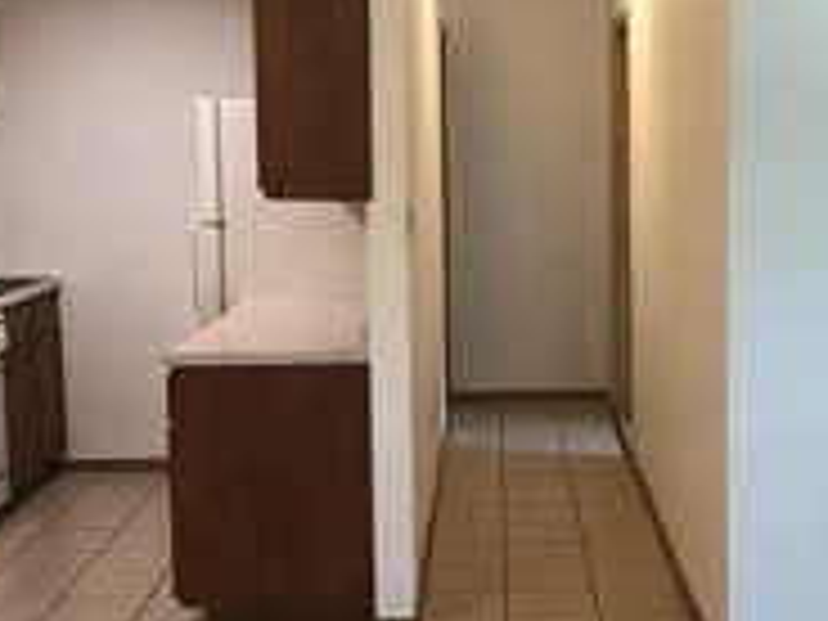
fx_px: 1555
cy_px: 342
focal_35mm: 65
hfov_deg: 29.7
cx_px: 533
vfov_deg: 22.6
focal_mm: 3.99
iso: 50
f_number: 1.8
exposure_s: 1/15
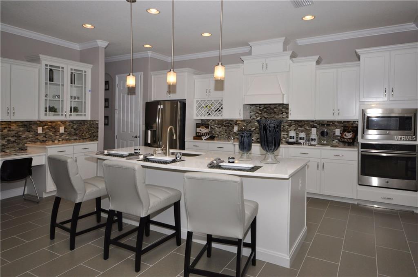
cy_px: 138
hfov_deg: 77.4
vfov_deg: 56.0
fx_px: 261
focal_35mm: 22
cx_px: 209
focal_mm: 15
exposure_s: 1/125
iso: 200
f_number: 6.3
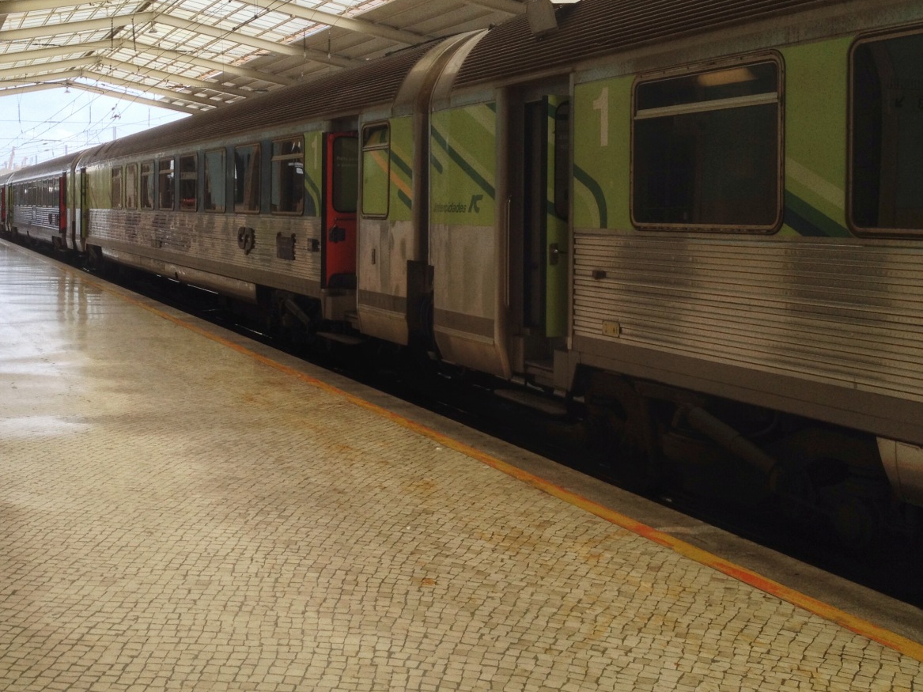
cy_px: 227
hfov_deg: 39.2
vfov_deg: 30.0
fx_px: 1280
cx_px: 304
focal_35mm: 48
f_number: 2.4
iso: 50
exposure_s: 1/375
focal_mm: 4.28
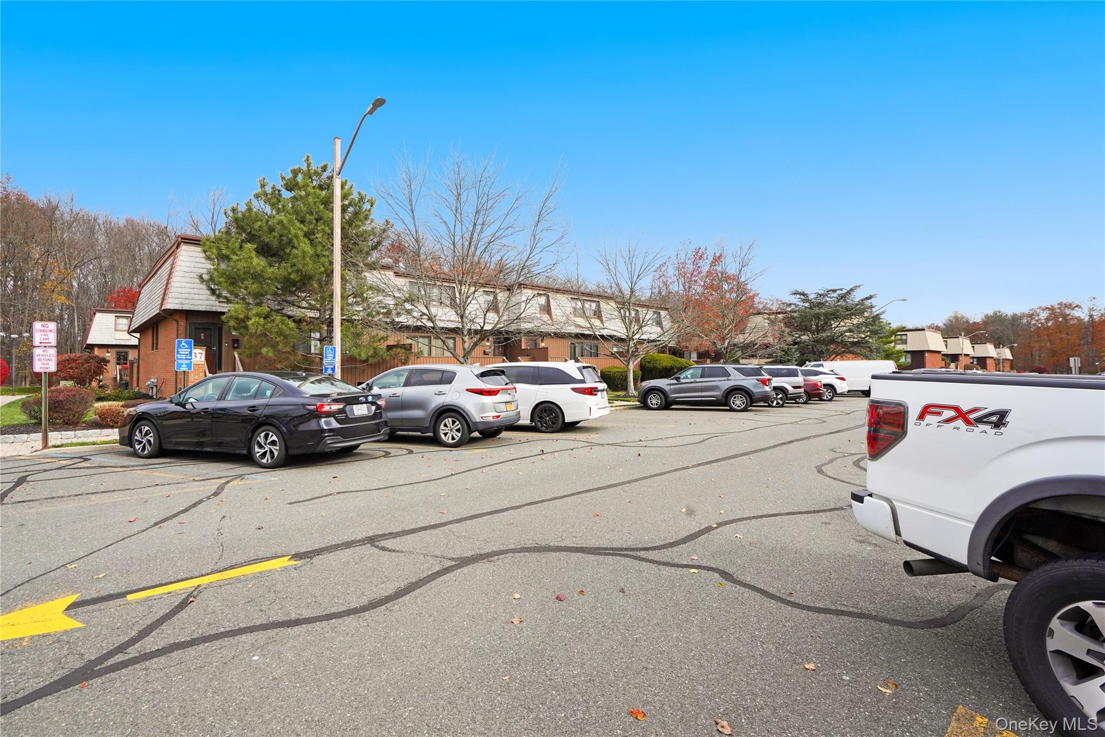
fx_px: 491
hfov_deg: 96.7
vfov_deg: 73.7
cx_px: 552
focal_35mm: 16
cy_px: 368
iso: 400
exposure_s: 1/400
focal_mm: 16
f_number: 9
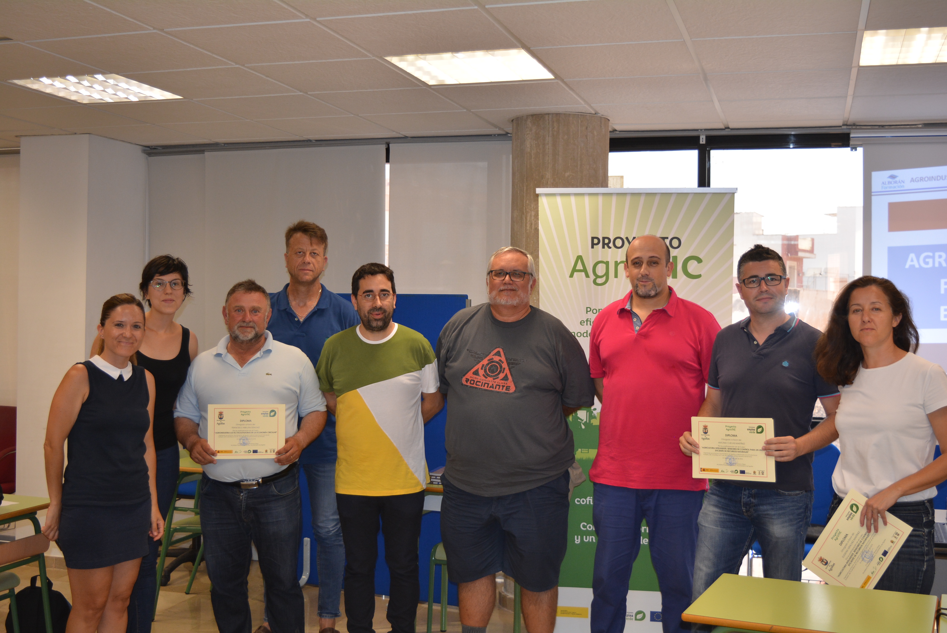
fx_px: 1106
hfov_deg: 46.4
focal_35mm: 42
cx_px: 474
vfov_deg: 31.9
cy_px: 316
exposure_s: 1/125
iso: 400
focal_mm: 28
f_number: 4.2
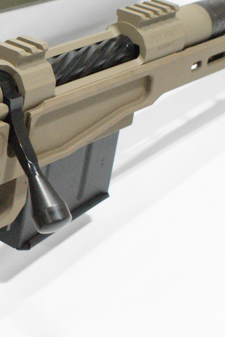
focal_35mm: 112
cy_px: 217
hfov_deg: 11.9
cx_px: -72
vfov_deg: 18.2
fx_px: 1050
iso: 1600
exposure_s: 1/125
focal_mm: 26
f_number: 4.5
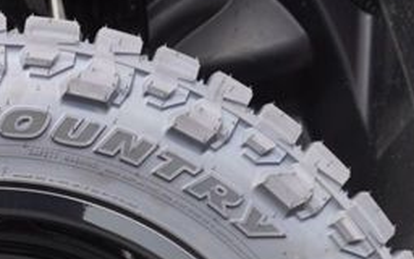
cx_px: -37
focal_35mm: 98
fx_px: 1106
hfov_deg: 20.3
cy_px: 502
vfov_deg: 12.0
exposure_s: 1/80
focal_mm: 16
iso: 100
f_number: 4.5
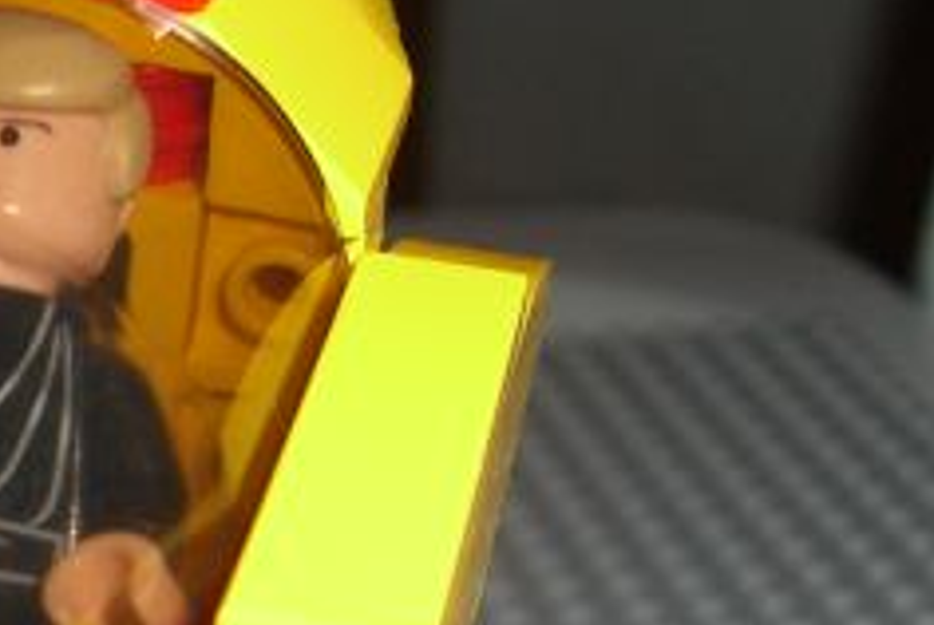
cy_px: 471
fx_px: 2779
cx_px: -202
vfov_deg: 12.8
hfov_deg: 18.1
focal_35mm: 107
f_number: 2.7
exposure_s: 1/60
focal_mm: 6.2
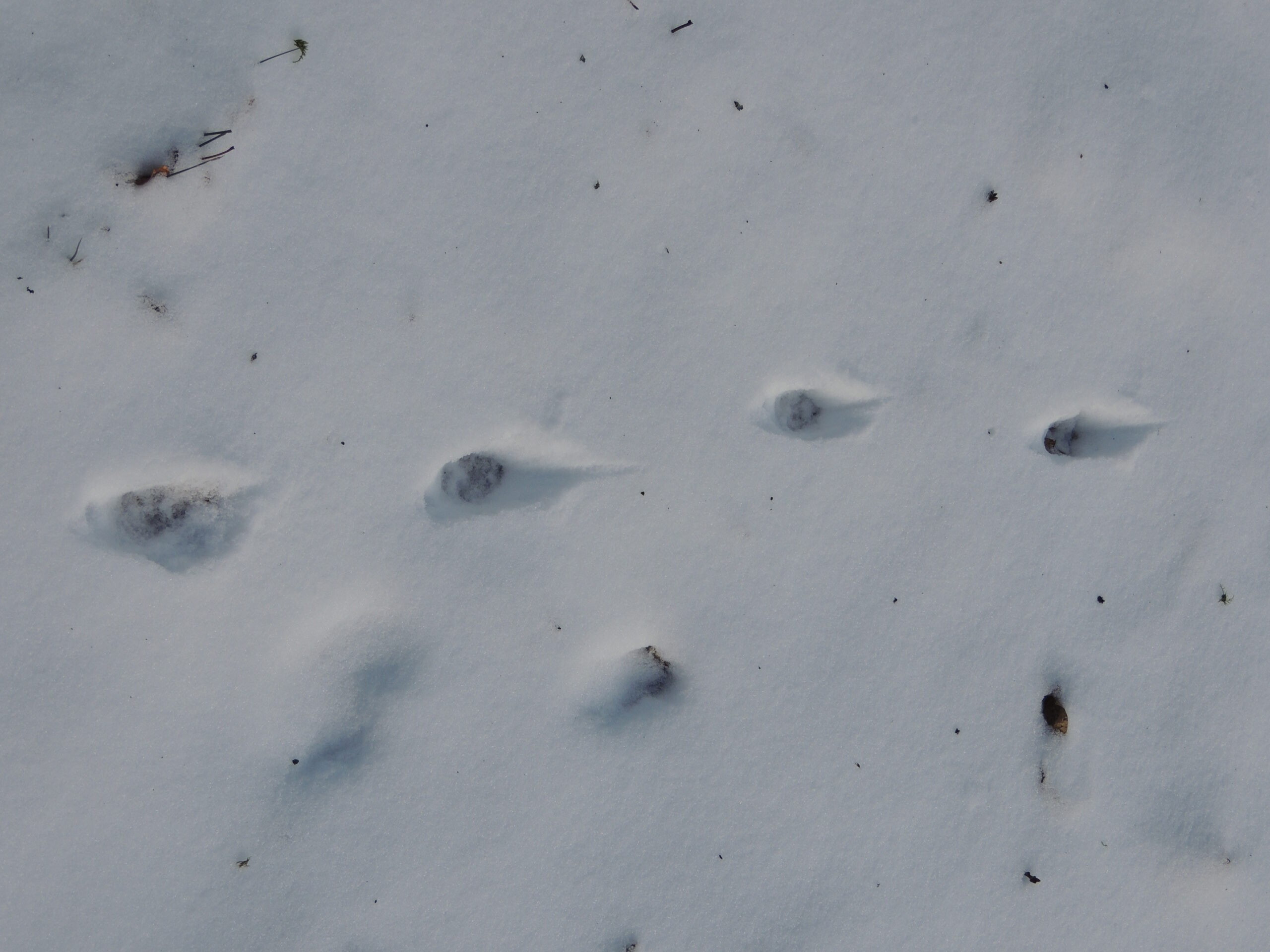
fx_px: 2201
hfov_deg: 32.2
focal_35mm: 60
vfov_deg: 24.4
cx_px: 635
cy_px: 476
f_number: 3.7
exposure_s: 1/500
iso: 100
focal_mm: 10.7
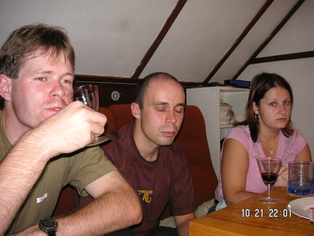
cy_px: 118
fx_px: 336
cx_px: 157
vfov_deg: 38.7
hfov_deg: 50.1
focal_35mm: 37
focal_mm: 6.1
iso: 160
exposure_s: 1/45
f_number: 2.8
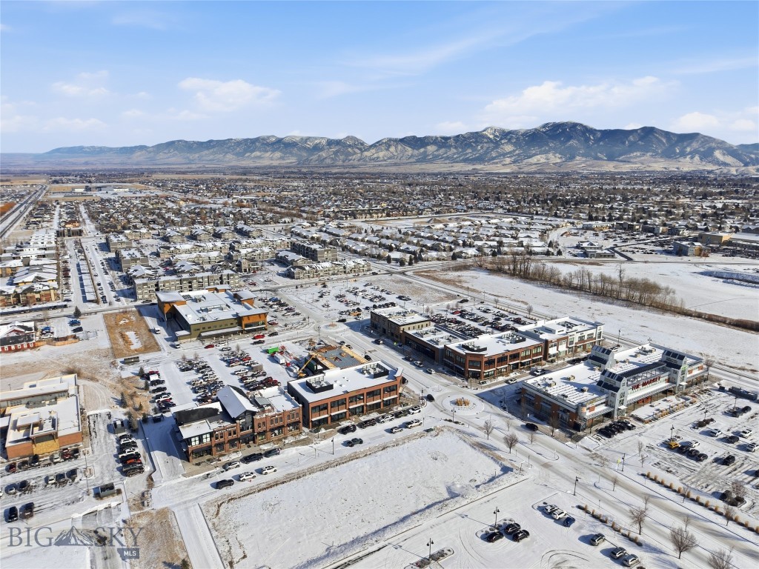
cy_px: 284
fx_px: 526
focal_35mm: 24
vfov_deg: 56.8
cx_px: 380
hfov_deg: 71.6
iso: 100
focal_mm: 8.7
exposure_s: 1/8000
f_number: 1.8
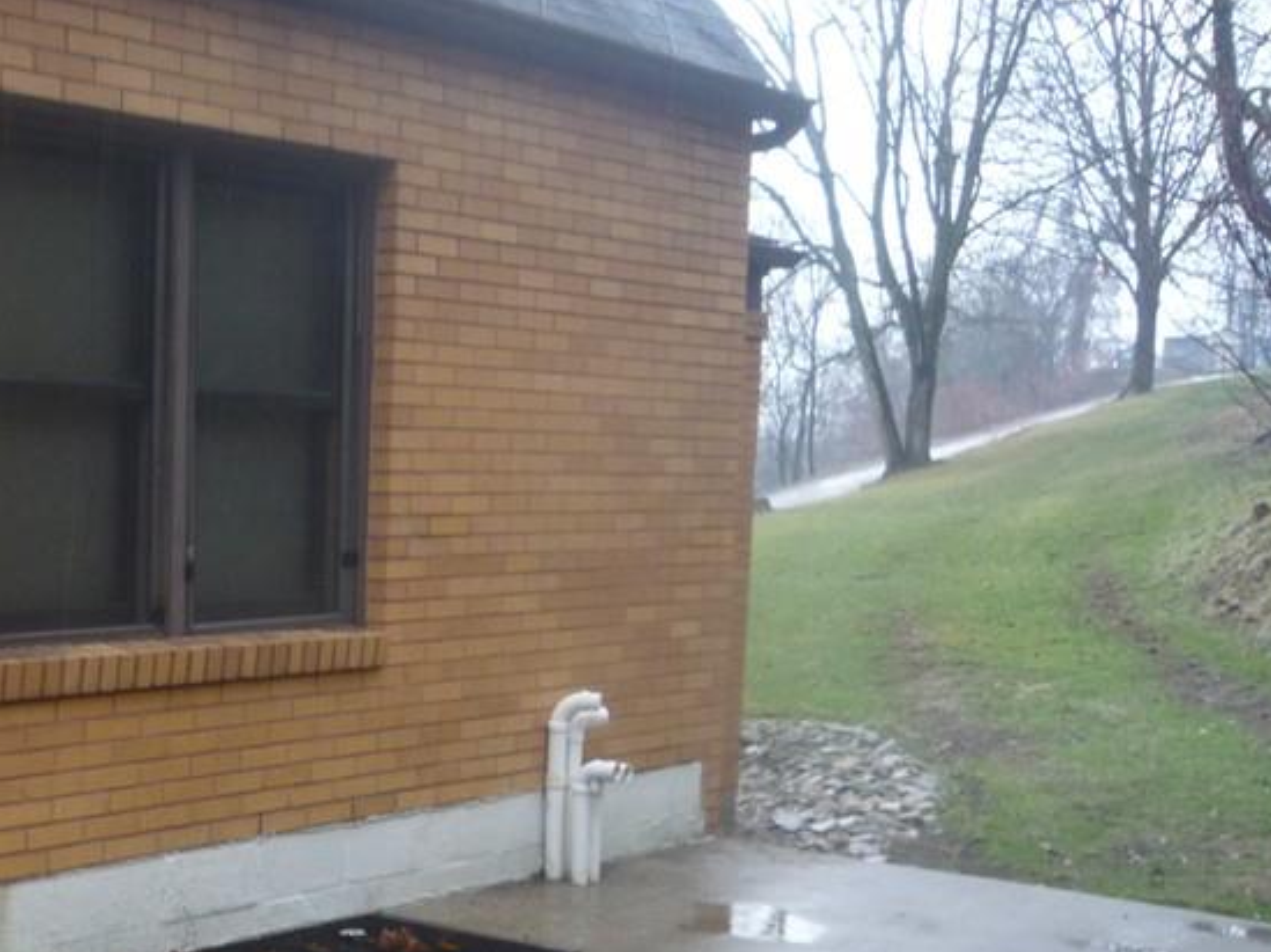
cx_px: 109
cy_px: 757
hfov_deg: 32.5
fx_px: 2055
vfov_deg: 25.6
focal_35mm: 56
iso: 200
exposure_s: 1/60
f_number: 3.3
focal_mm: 5.2
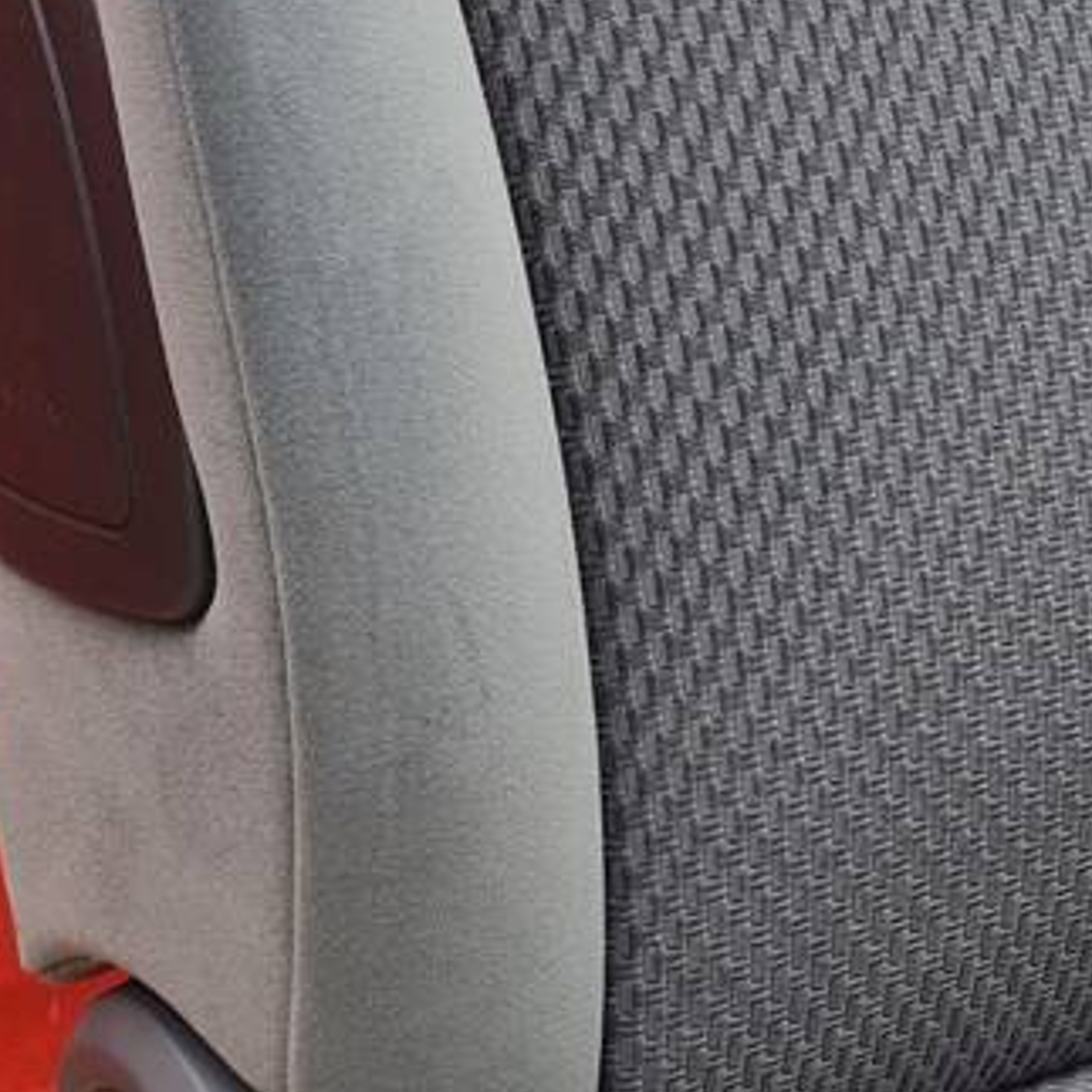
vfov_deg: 15.3
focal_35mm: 114
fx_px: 4069
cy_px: 497
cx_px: 1021
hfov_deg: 15.1
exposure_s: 1/165
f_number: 1.8
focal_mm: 5.4
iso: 50
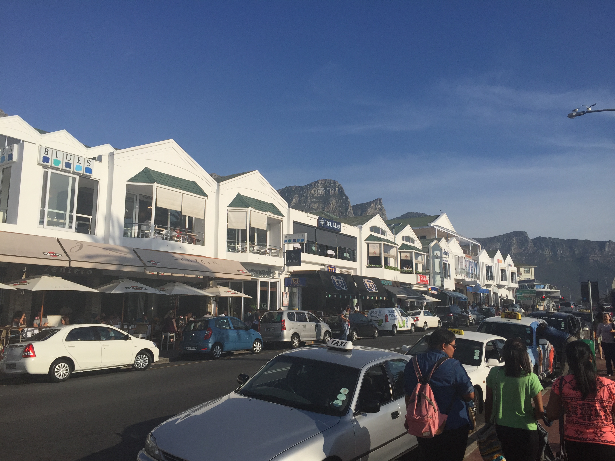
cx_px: 308
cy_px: 230
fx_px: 515
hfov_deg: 61.7
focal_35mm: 29
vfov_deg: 48.2
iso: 32
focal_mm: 4.15
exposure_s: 1/3968
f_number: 2.2
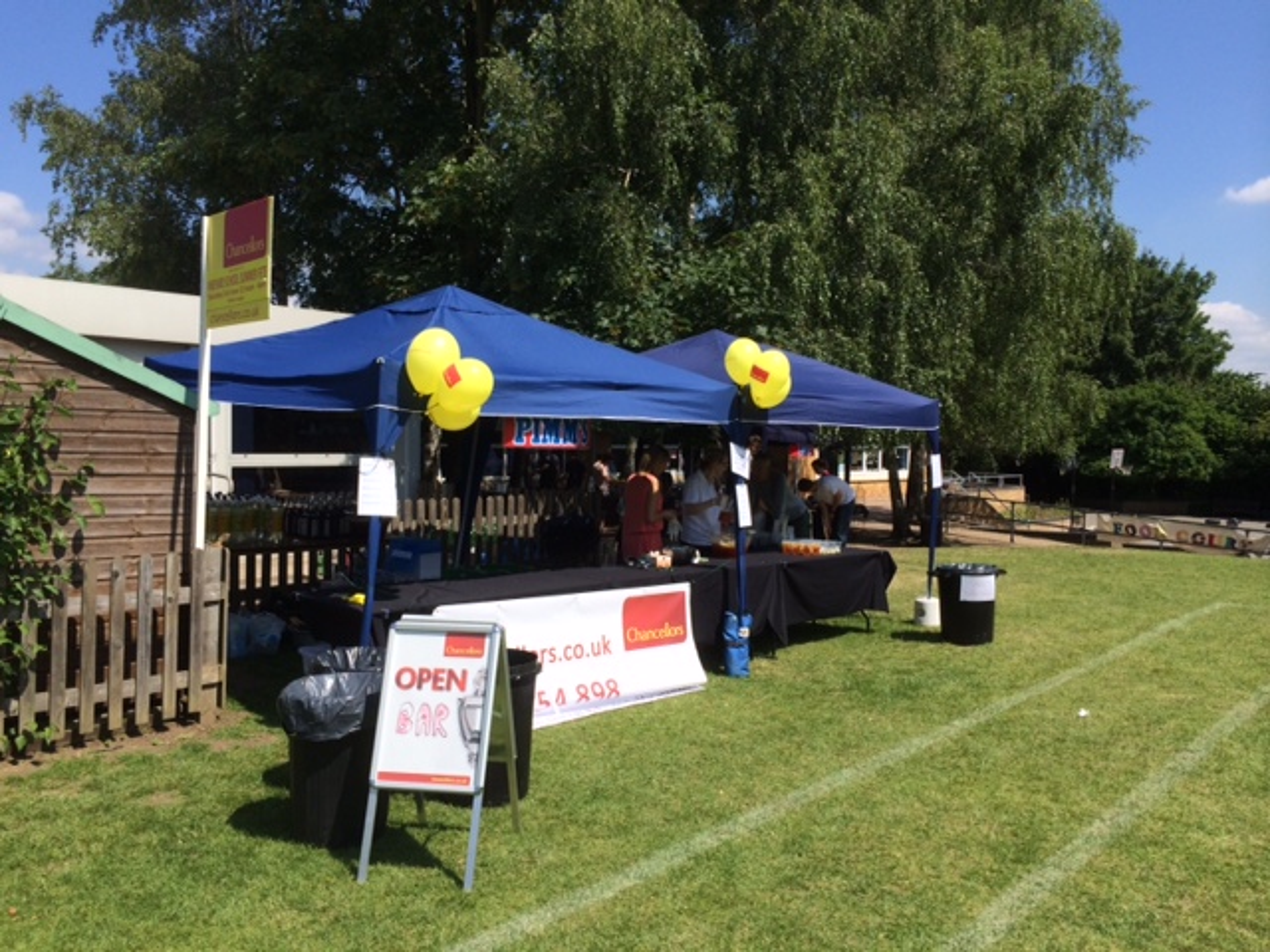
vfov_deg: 46.8
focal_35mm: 30
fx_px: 1101
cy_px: 476
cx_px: 635
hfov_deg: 60.0
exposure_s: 1/2053
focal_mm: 4.12
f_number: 2.2
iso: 40
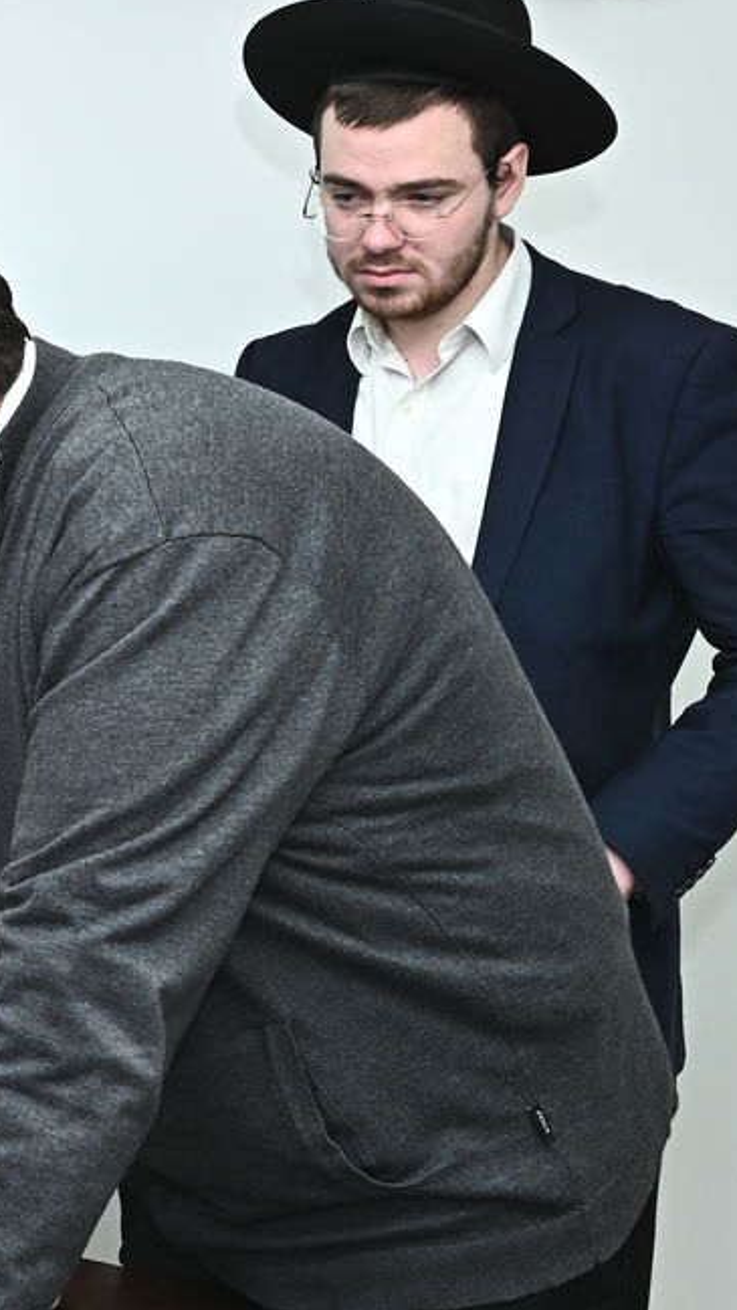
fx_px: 2432
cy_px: 606
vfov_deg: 30.1
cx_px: -569
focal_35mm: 70
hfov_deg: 15.1
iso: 1250
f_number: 7.1
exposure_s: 1/200
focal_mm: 31
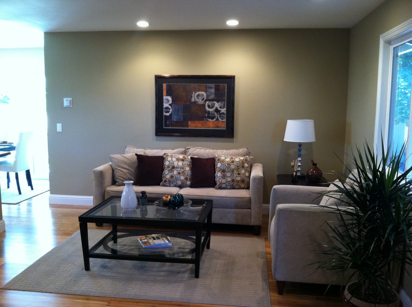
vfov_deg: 40.6
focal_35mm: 35
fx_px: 416
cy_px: 154
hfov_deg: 52.7
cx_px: 206
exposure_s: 1/15
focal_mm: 3.85
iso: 200
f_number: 2.8
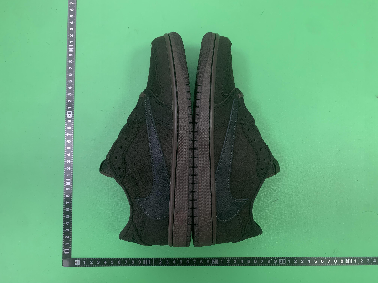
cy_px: 142
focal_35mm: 26
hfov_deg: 67.3
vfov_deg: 53.1
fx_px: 284
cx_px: 189
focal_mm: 4.25
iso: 320
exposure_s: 1/60
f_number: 1.8
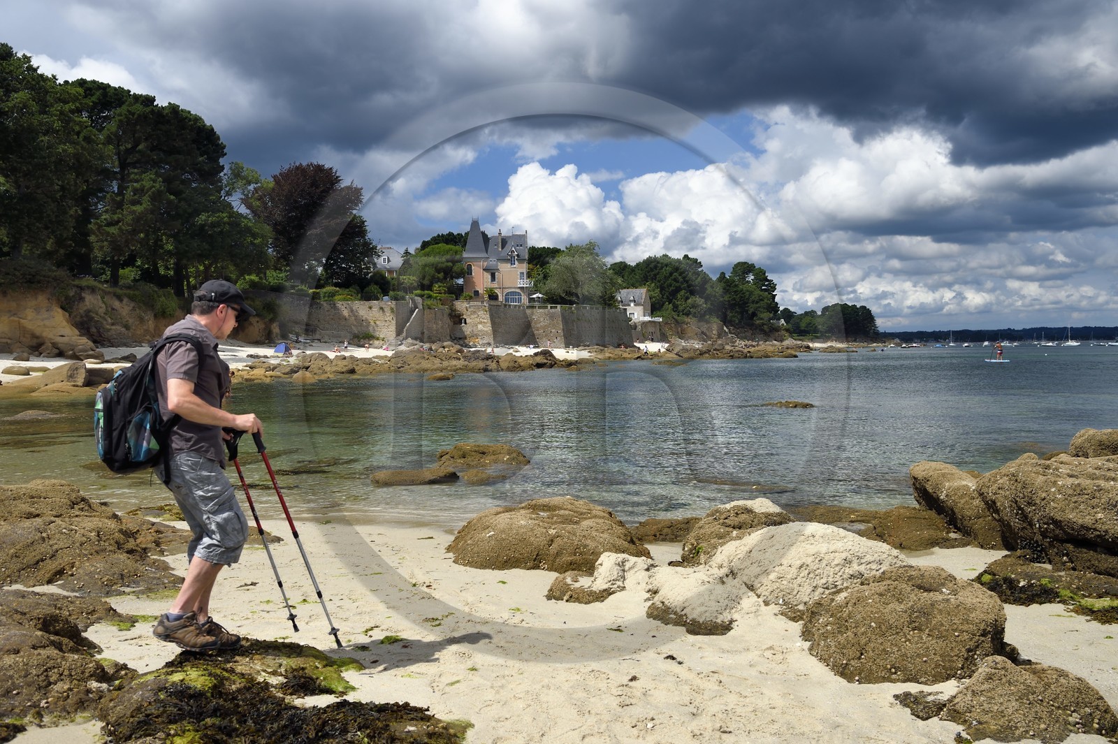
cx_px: 559
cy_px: 372
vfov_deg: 38.8
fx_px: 1055
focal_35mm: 34
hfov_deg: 55.8
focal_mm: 34
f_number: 10
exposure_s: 1/400
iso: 200
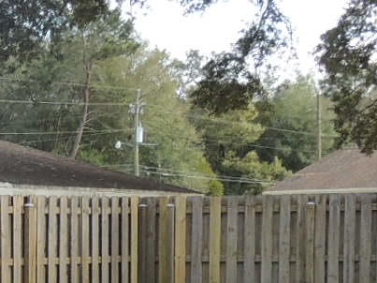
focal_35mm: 169
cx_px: -187
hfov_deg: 11.2
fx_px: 1840
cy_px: 379
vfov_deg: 8.6
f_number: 3.1
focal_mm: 5.3
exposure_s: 1/200
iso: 100
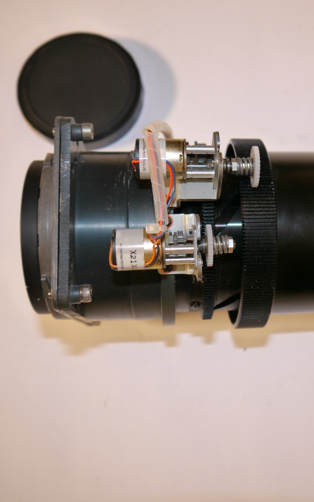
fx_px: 547
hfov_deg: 31.2
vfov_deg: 49.3
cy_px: 253
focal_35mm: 40
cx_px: 253
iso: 160
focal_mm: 14
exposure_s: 1/30
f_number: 3.5
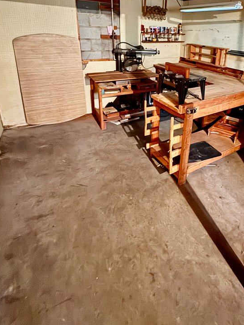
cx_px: 172
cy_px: 94
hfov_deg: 59.0
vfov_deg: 72.7
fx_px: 207
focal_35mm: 22
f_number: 2.2
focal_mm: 2.22
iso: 1600
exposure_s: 1/7
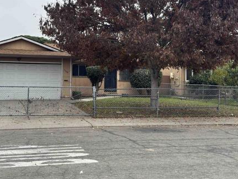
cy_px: 69
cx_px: 102
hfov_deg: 36.8
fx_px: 357
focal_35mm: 52
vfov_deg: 27.9
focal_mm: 6.76
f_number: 1.78
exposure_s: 1/495
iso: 100
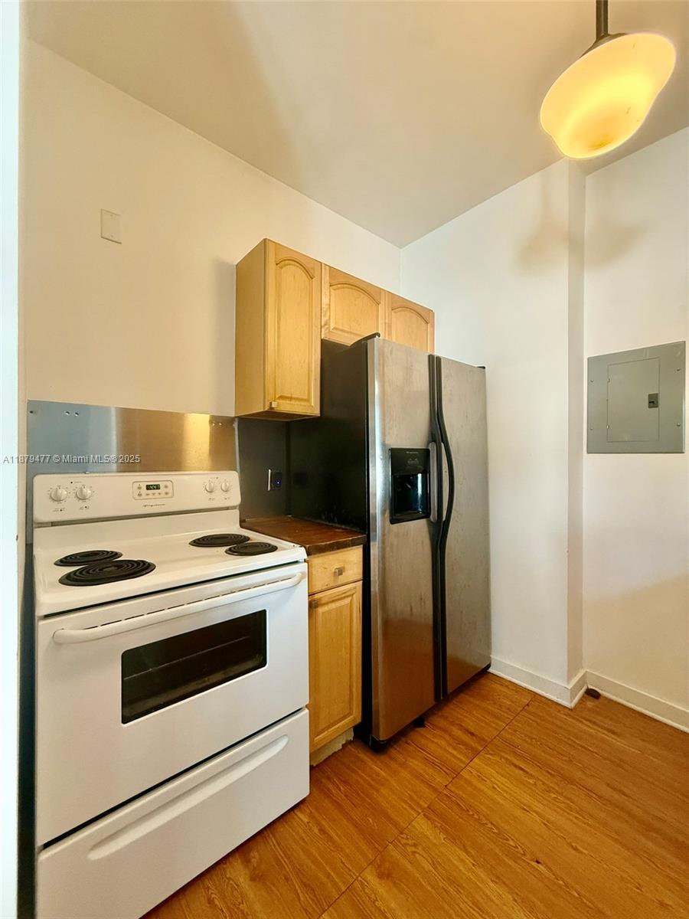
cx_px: 344
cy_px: 460
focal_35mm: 14
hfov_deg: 85.7
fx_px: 372
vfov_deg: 102.1
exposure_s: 1/60
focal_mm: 2.22
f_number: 2.2
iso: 400
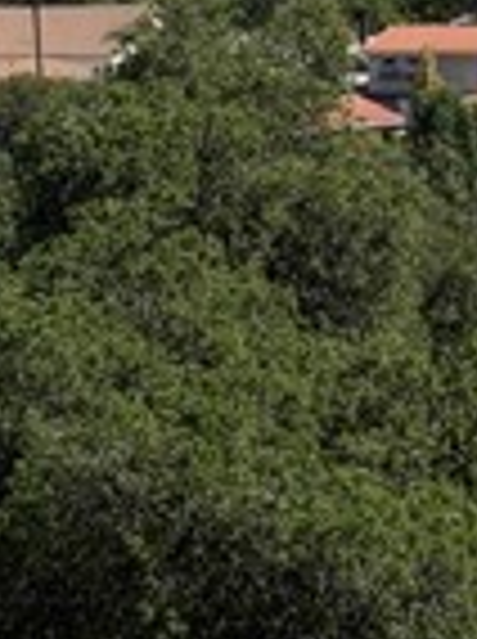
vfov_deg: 8.9
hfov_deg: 6.7
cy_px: -261
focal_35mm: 217
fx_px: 3999
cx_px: -238
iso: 80
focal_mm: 6.76
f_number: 1.78
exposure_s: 1/8772
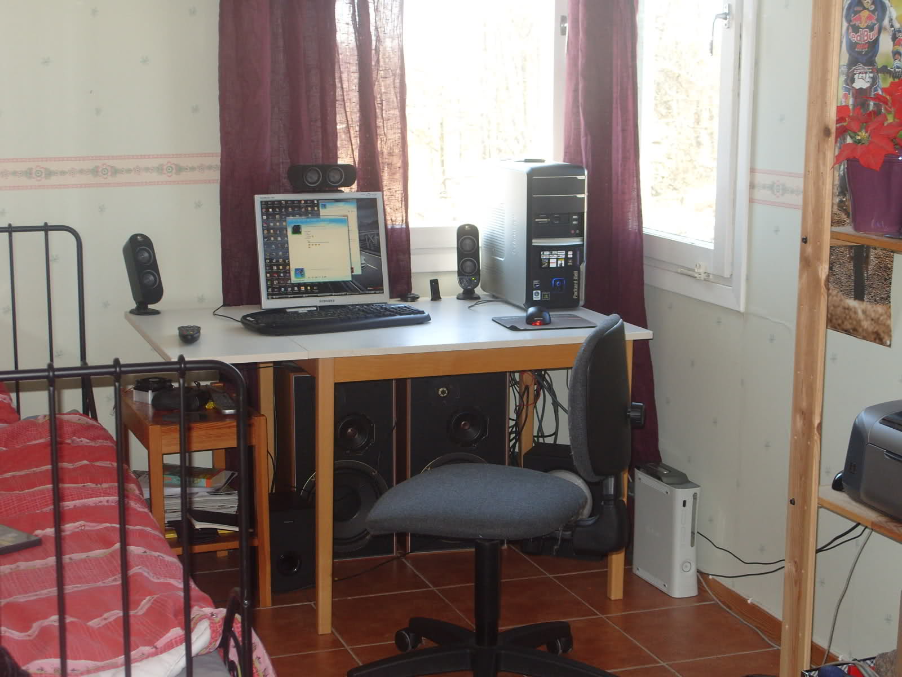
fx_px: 1511
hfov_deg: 33.2
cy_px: 338
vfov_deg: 25.2
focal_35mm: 58
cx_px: 451
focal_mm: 13
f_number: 3.2
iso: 120
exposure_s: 1/60
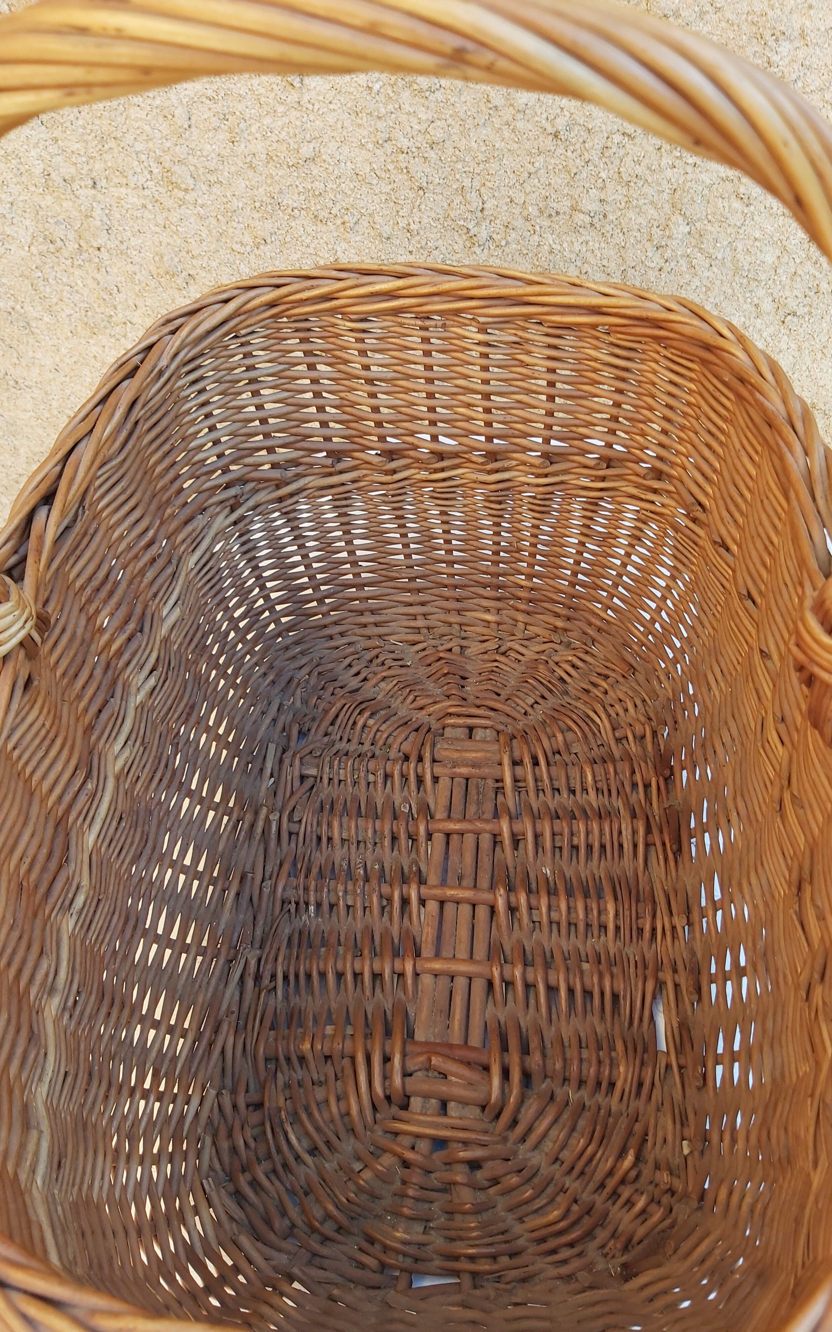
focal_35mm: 28
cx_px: 489
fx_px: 1016
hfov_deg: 44.4
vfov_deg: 66.5
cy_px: 666
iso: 64
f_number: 1.7
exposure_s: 1/150
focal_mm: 3.92
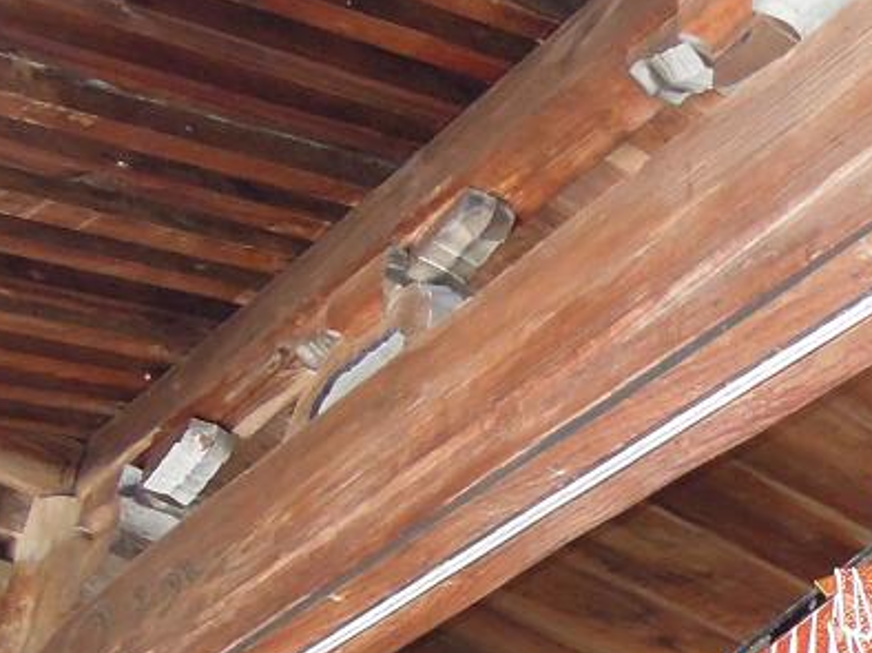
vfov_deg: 18.3
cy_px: 624
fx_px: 1989
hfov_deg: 22.9
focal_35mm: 79
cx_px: 1018
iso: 500
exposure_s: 1/30
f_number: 2.8
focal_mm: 4.3
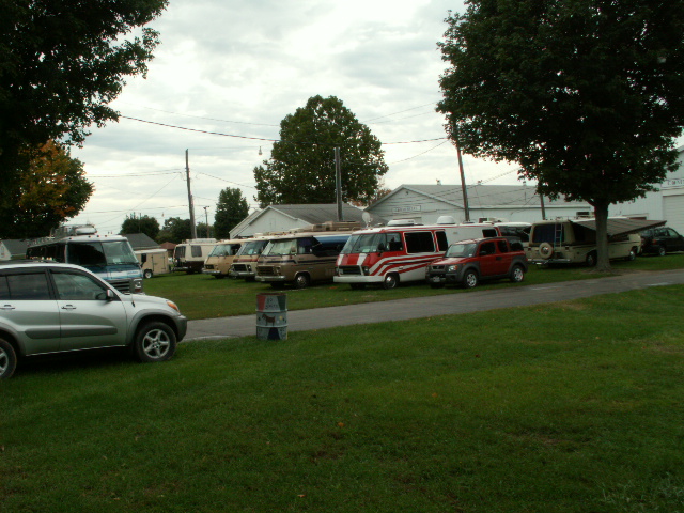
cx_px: 342
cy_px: 256
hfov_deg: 52.6
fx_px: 692
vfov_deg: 40.7
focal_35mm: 35
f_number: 8
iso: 50
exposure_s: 1/80
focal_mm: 5.86
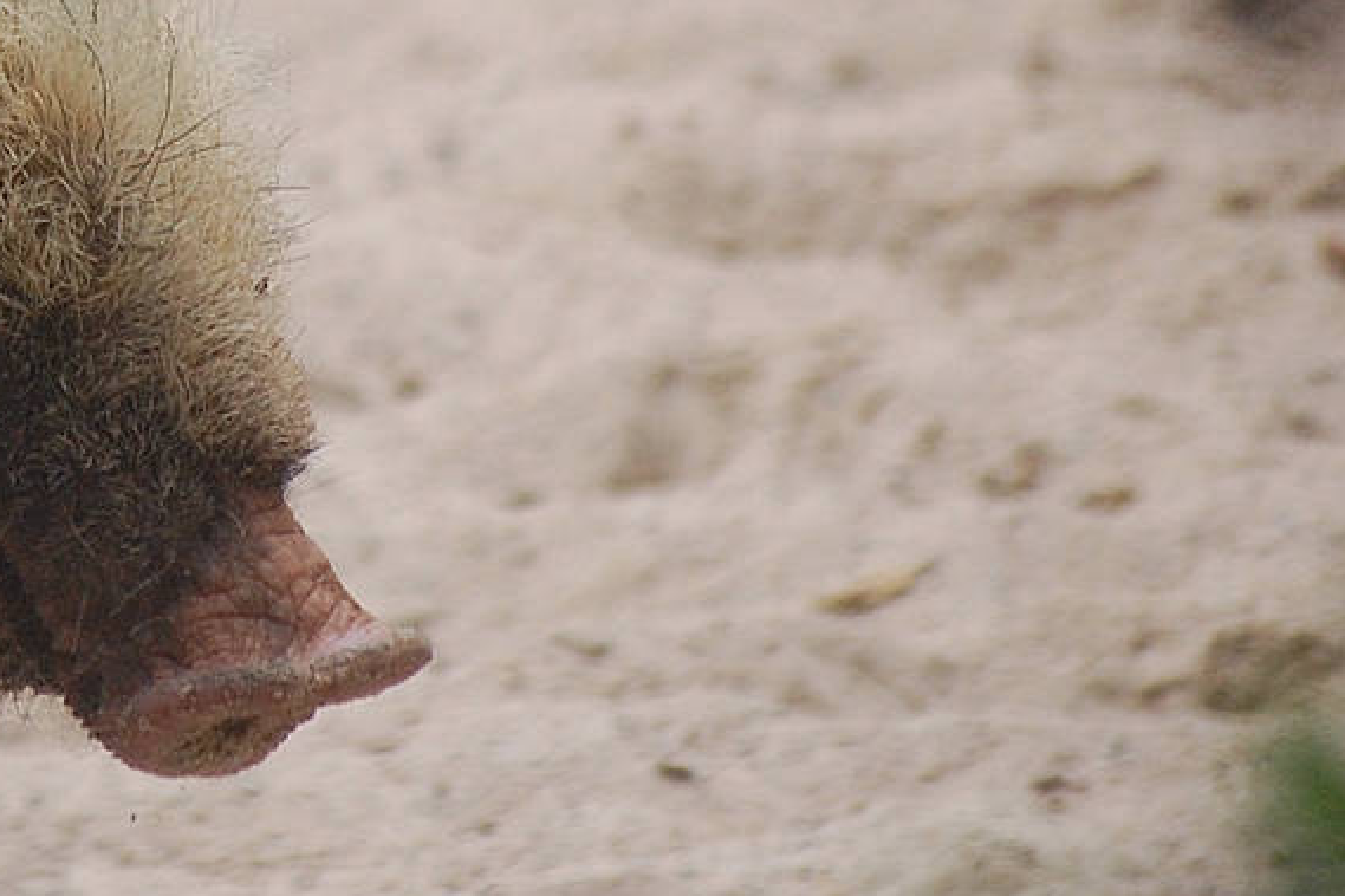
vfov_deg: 1.6
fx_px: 31484
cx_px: -258
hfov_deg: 2.4
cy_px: -203
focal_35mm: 843
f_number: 5.6
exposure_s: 1/400
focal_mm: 200
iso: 800
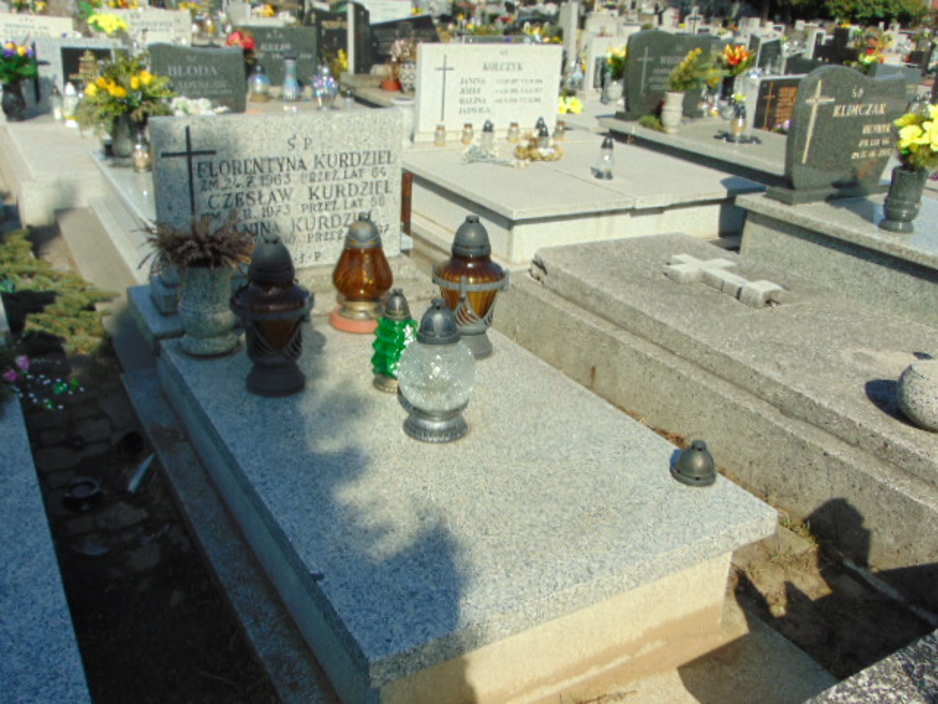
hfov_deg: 55.4
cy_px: 352
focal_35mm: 33
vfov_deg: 42.9
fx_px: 894
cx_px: 469
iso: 80
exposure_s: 1/200
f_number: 8.2
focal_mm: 5.8
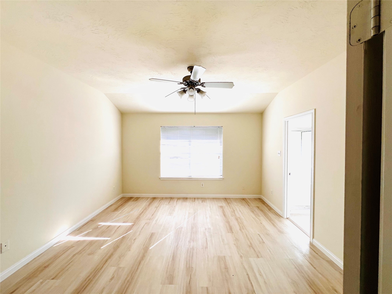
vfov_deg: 89.9
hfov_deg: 106.2
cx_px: 196
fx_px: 147
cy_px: 147
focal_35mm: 13
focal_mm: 1.57
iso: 32
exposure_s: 1/149
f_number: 1.8
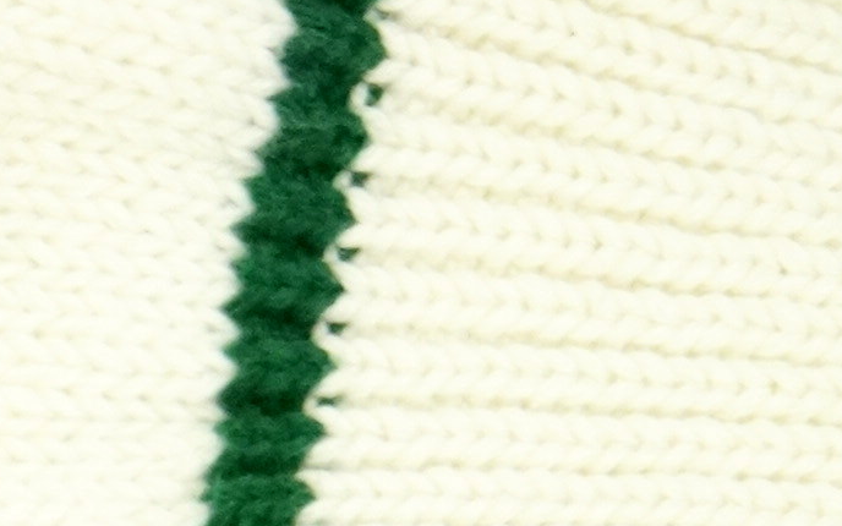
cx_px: -175
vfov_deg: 4.4
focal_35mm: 299
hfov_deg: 7.0
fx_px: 6857
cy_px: 668
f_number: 5.6
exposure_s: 1/50
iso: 3200
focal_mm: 55
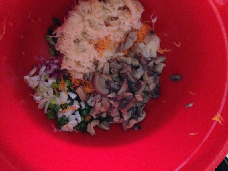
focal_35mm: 33
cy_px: 86
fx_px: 217
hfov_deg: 55.4
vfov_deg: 42.9
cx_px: 114
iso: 800
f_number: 2.4
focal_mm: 4.12
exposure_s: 1/15
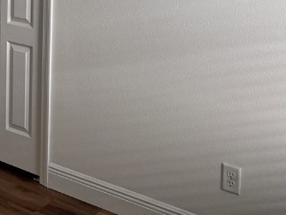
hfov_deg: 23.0
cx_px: -76
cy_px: -72
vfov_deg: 18.0
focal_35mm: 76
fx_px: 629
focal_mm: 6.76
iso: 200
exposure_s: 1/121
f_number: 1.78
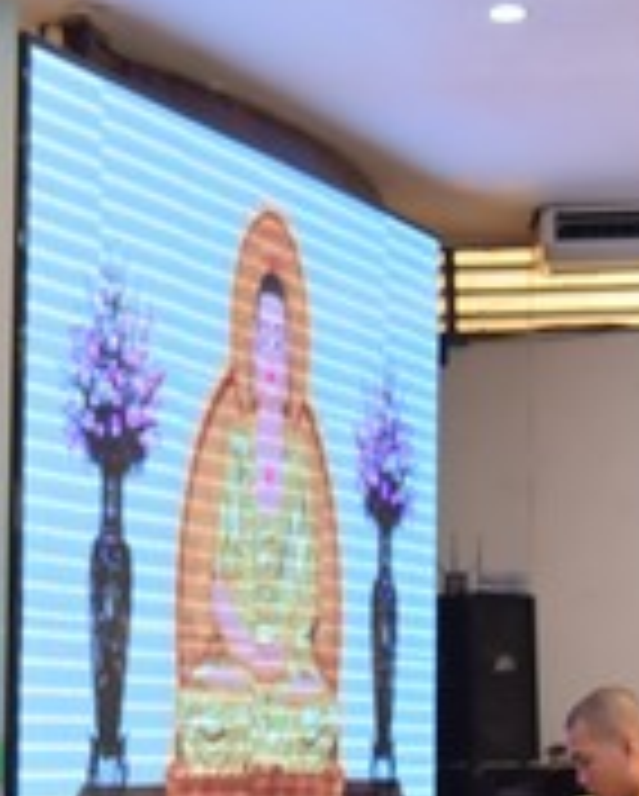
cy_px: 495
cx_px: -63
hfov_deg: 11.6
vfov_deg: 14.7
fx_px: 3092
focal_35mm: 131
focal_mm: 38
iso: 1000
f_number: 4.5
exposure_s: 1/125
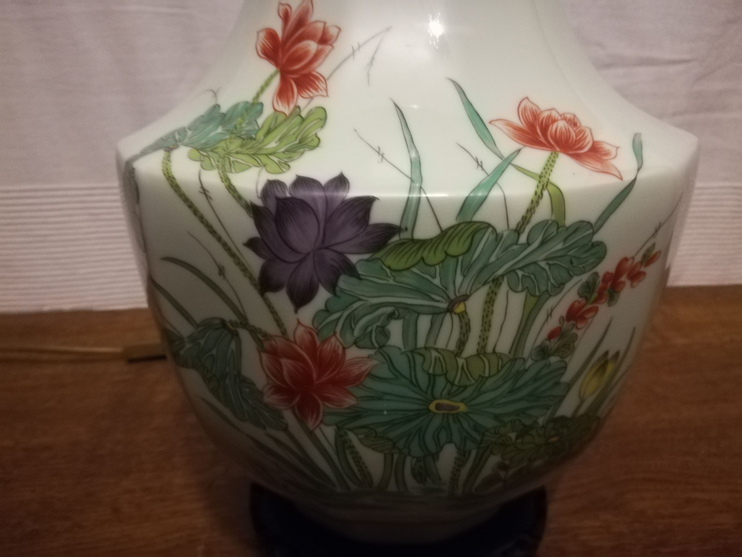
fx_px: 557
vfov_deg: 53.1
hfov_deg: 67.3
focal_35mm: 26
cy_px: 278
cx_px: 371
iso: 1000
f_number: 2.2
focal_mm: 3.83
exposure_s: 1/14.3
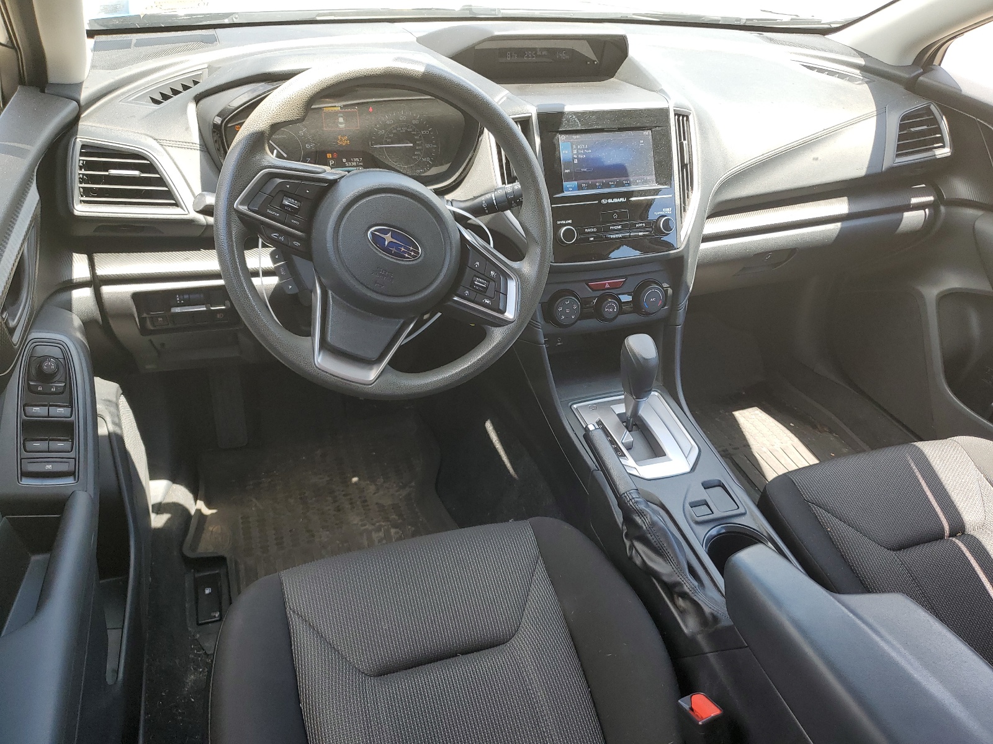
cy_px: 372
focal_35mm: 26
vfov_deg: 53.1
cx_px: 496
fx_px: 746
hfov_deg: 67.3
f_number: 1.5
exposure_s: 1/208
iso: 50
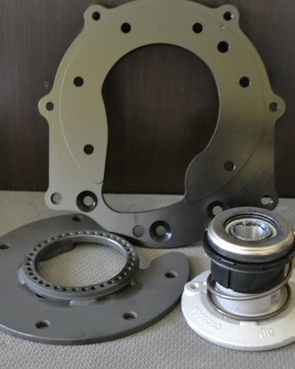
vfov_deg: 30.8
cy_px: 135
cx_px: 184
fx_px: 666
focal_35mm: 61
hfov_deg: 24.9
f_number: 4.5
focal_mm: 28
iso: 3200
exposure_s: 1/8
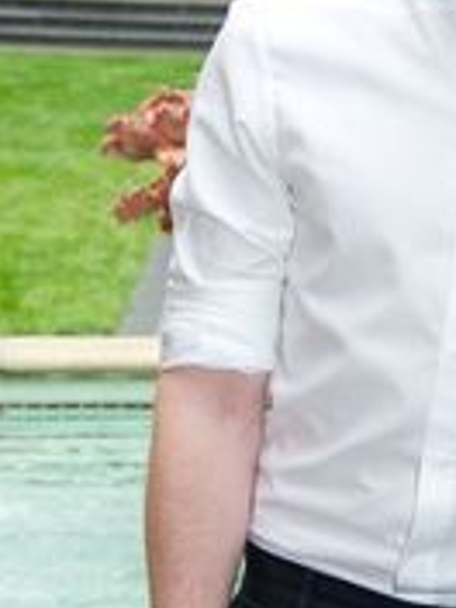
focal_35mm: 197
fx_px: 3460
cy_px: 207
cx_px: 428
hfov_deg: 7.5
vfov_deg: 10.0
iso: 400
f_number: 13
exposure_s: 1/60
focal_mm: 90
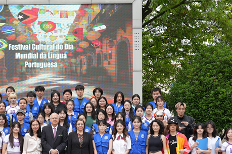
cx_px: 55
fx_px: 393
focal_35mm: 61
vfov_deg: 21.9
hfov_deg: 32.2
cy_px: 128
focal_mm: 35
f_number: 8
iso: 250
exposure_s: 1/200
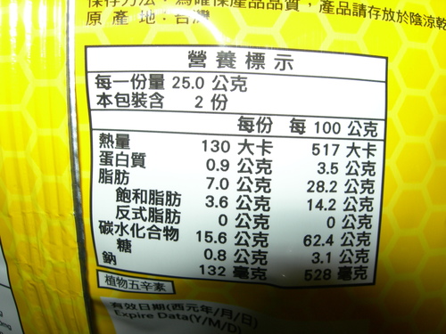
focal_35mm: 38
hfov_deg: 49.0
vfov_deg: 37.7
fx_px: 490
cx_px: 223
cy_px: 167
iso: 50
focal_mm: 7.8
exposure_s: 1/60.1
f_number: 4.8
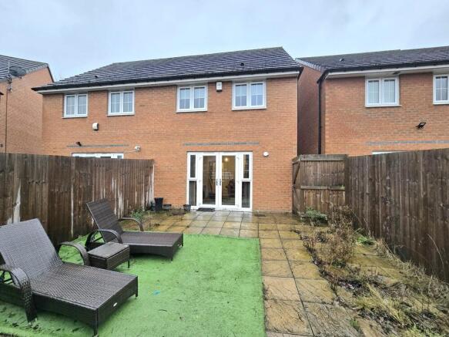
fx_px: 169
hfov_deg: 106.2
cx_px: 224
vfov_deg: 89.9
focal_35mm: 13
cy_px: 168
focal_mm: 2.2
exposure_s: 1/101
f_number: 2.2
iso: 80
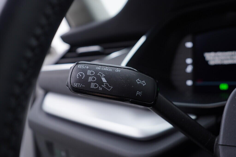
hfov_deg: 53.1
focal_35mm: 36
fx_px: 236
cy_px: 78
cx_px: 118
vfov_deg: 36.9
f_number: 3.2
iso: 125
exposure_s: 1/50
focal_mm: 24
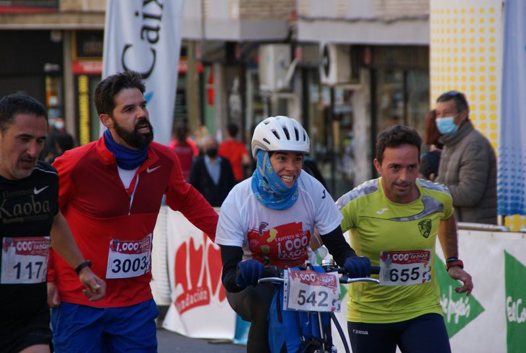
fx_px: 4390
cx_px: 263
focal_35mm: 300
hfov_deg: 6.9
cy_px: 176
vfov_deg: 4.6
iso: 400
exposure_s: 1/320
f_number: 6.3
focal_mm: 200
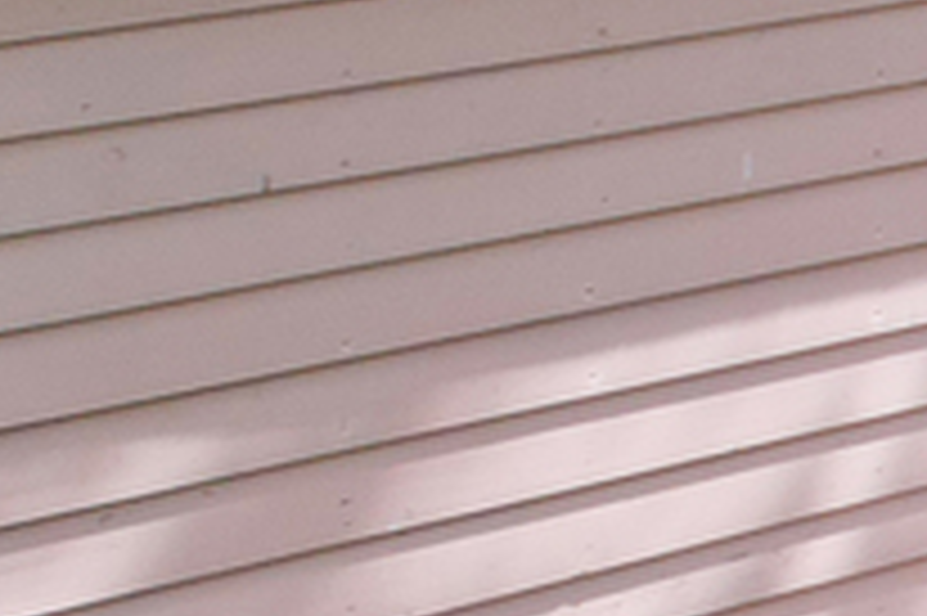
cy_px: 553
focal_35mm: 173
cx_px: 3384
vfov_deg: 7.9
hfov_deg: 8.3
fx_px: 4451
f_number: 2.8
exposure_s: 1/320
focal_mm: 8.38
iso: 130
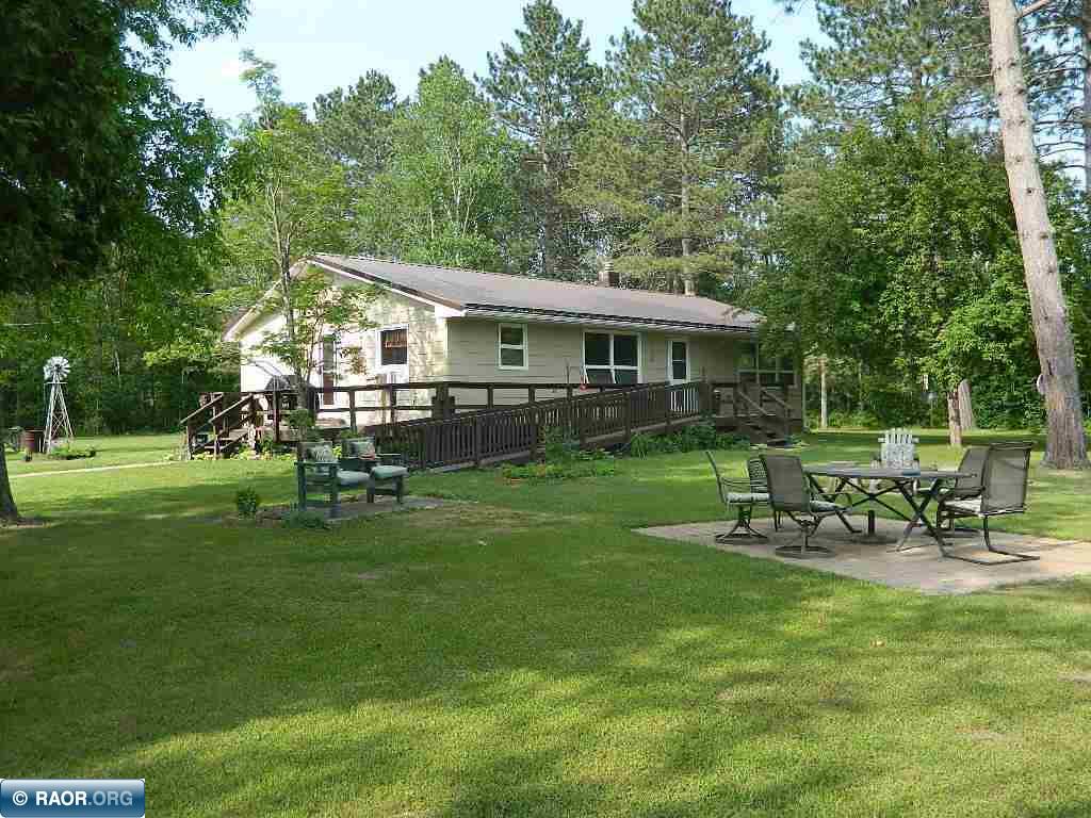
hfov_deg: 58.4
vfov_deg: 45.4
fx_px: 977
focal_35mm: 31
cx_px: 546
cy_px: 409
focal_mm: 5.6
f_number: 3.2
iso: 80
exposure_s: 1/320
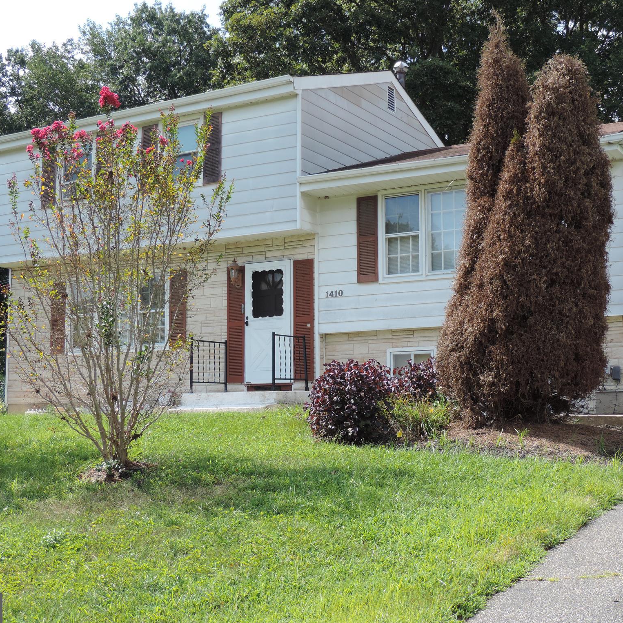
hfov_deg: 33.4
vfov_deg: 33.4
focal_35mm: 51
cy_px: 313
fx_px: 1038
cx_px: 318
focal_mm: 7.6
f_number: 3.4
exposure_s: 1/400
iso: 80
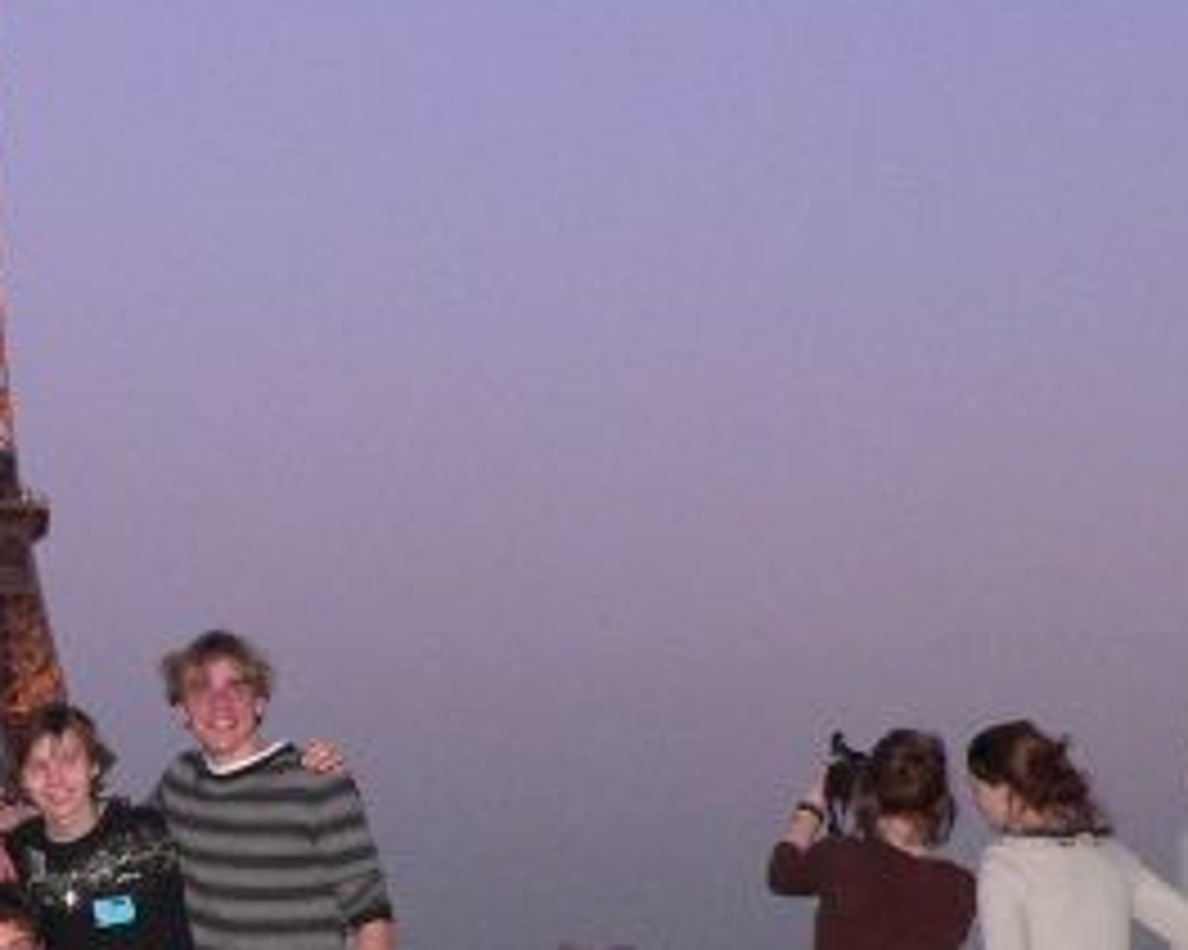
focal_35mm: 97
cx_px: 54
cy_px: 594
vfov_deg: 15.8
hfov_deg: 19.3
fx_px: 3409
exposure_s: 1/60
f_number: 2.8
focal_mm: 6.8
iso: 400
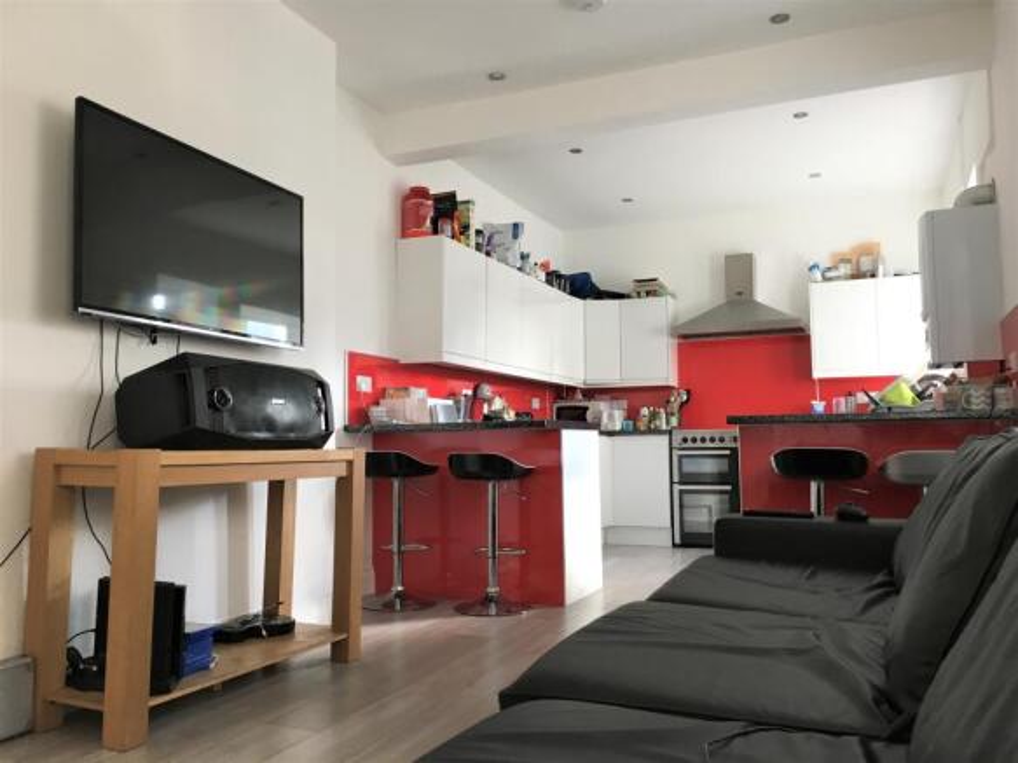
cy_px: 382
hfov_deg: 61.7
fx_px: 853
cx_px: 509
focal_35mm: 29
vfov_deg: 48.2
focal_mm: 4.15
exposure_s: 1/33
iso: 50
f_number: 2.2
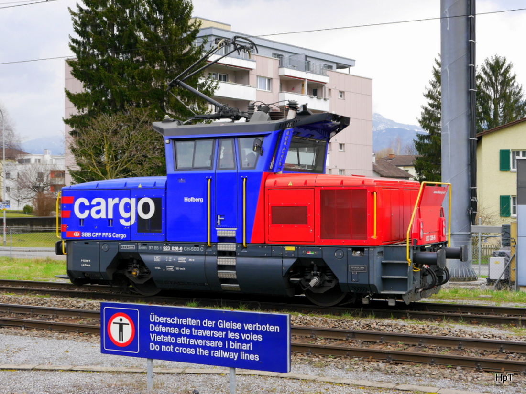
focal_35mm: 56
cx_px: 263
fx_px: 851
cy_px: 197
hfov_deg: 34.3
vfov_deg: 26.1
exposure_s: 1/200
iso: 160
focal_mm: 28
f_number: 6.3
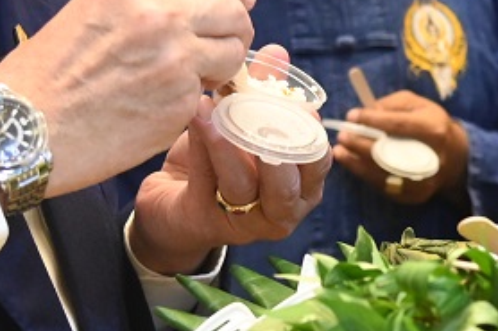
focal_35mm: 163
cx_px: 372
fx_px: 2253
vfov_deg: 8.4
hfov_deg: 12.6
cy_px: -7
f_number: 4
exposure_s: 1/100
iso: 3200
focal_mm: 34
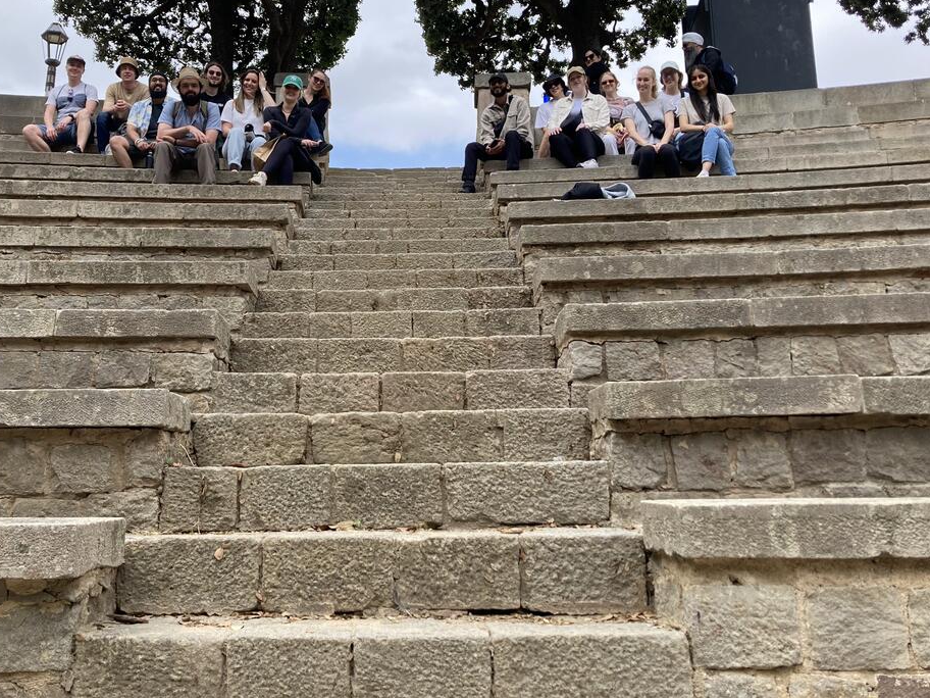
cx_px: 389
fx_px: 940
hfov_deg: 52.4
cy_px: 270
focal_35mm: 35
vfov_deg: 40.5
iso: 20
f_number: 1.8
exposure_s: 1/941
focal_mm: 3.99
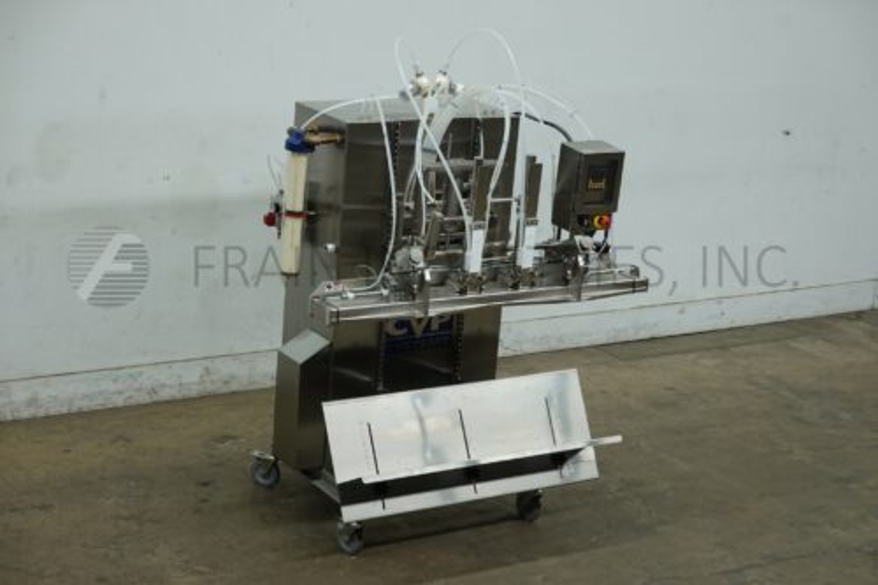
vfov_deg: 19.7
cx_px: 439
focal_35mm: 69
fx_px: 1682
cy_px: 292
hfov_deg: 29.3
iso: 250
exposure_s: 1/80
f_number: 4
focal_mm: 25.34
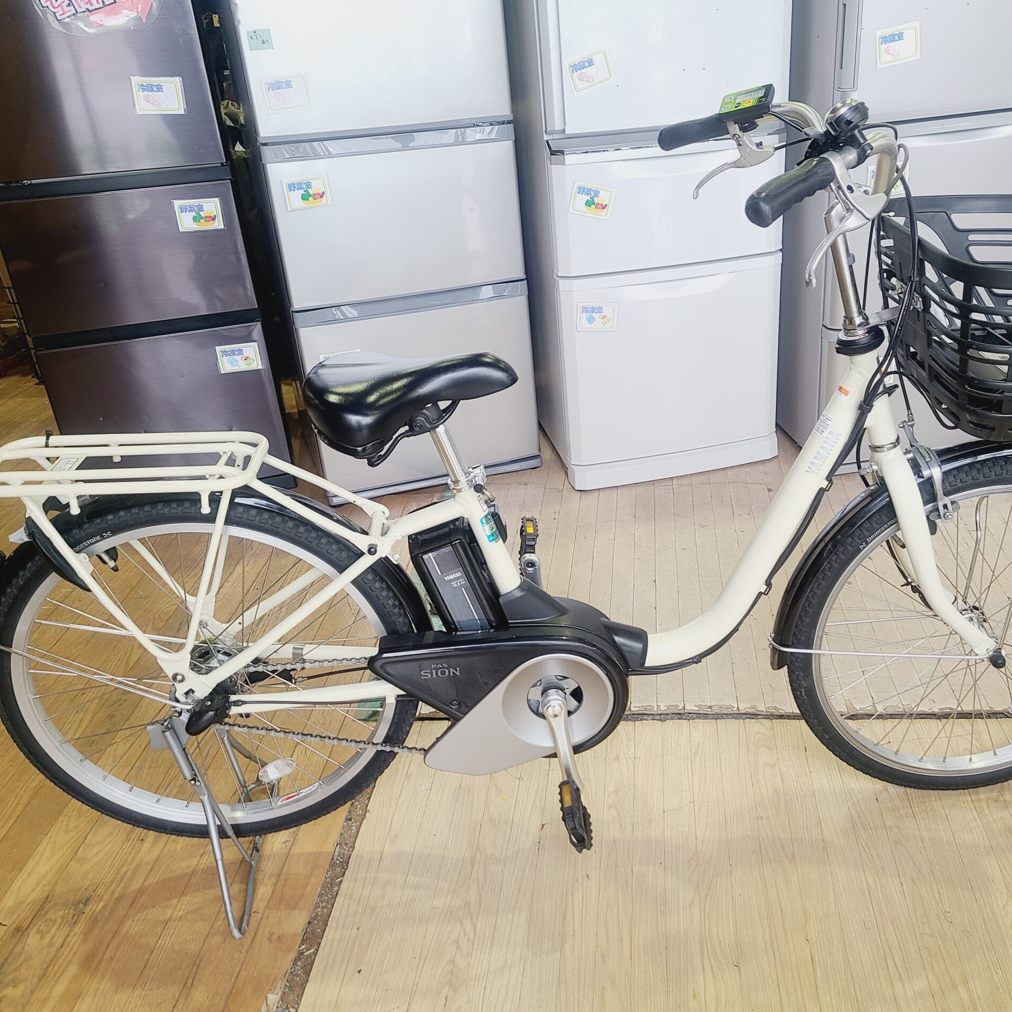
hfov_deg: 52.3
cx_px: 596
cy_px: 508
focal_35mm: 31
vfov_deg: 52.5
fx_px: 1025
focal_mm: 5.4
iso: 50
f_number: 1.8
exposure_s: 1/50
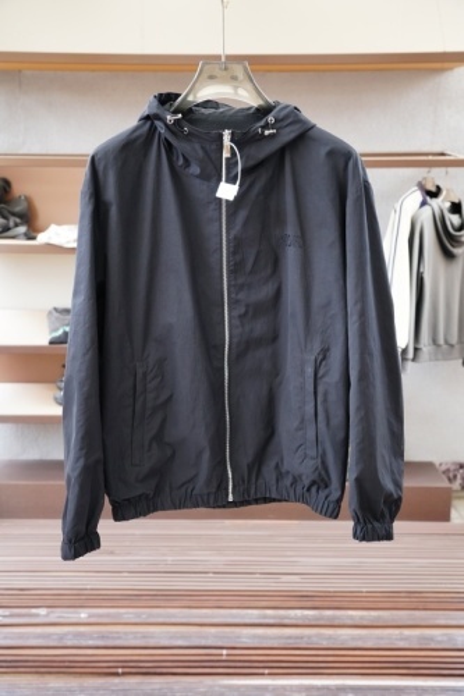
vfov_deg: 49.6
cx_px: 232
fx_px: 754
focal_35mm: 39
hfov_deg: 34.2
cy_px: 348
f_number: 4
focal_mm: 26
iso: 500
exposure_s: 1/125
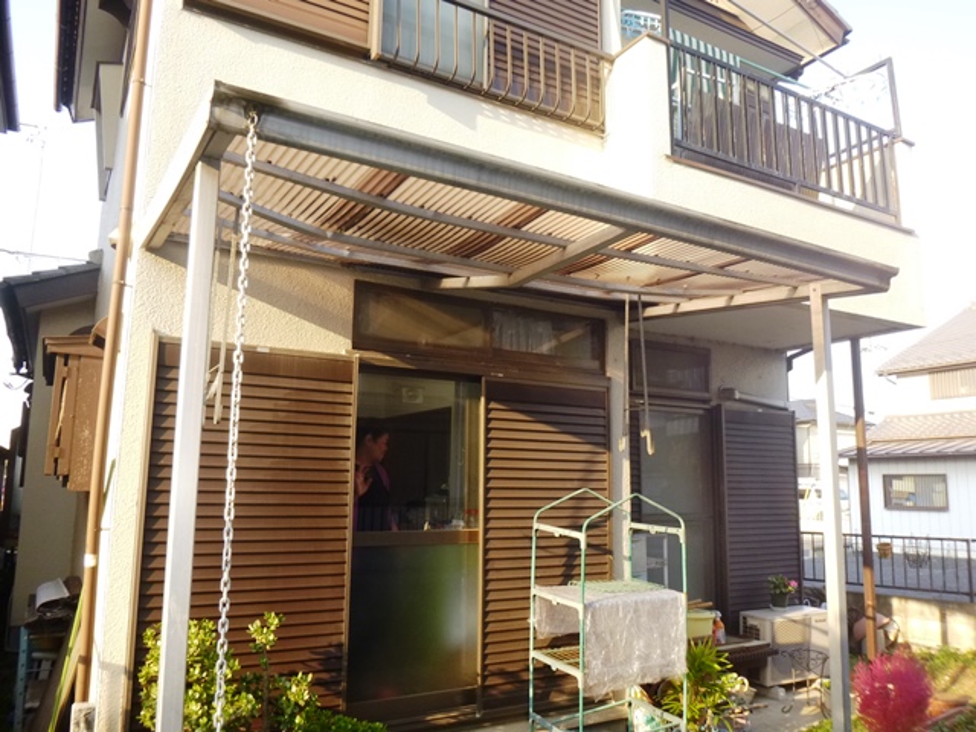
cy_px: 366
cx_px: 488
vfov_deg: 54.9
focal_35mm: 25
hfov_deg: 69.4
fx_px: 705
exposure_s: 1/80
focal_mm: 4.5
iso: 100
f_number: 3.9
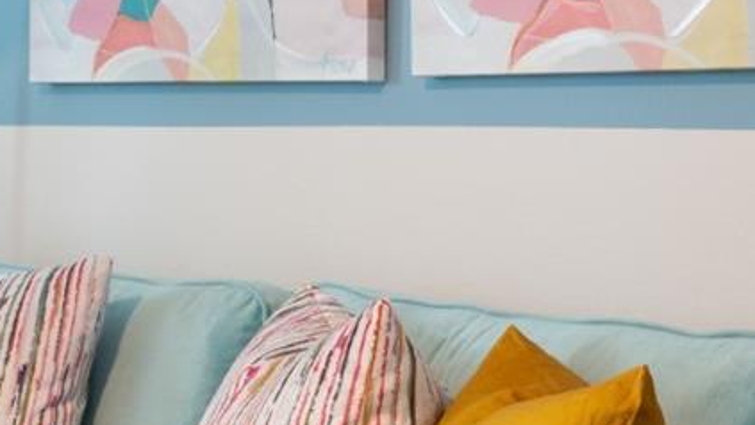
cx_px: -23
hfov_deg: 18.7
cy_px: 116
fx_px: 2222
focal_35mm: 111
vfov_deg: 10.9
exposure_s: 1/2
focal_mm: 28
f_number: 8
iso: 160
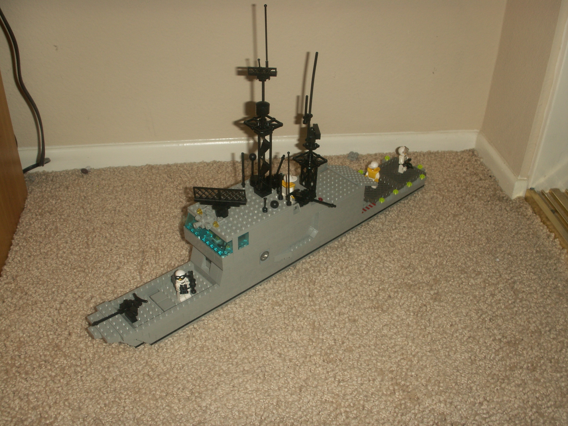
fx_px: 607
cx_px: 284
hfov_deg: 50.1
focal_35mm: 37
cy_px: 213
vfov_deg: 38.7
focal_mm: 7.7
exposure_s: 1/40
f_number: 7.1
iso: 50
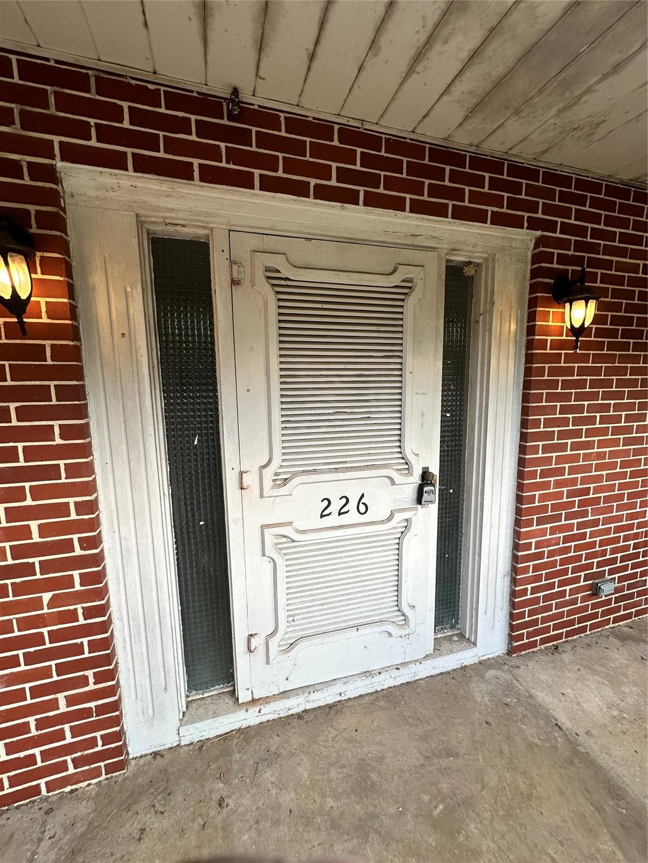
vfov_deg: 102.1
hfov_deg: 85.7
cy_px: 432
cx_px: 324
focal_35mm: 14
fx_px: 349
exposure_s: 1/161
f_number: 2.2
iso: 40
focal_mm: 2.22
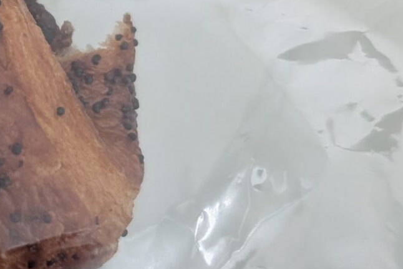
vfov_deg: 13.8
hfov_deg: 19.5
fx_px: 1108
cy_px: 125
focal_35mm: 99
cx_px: -65
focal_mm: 6.9
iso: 407
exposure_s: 1/143
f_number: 1.68
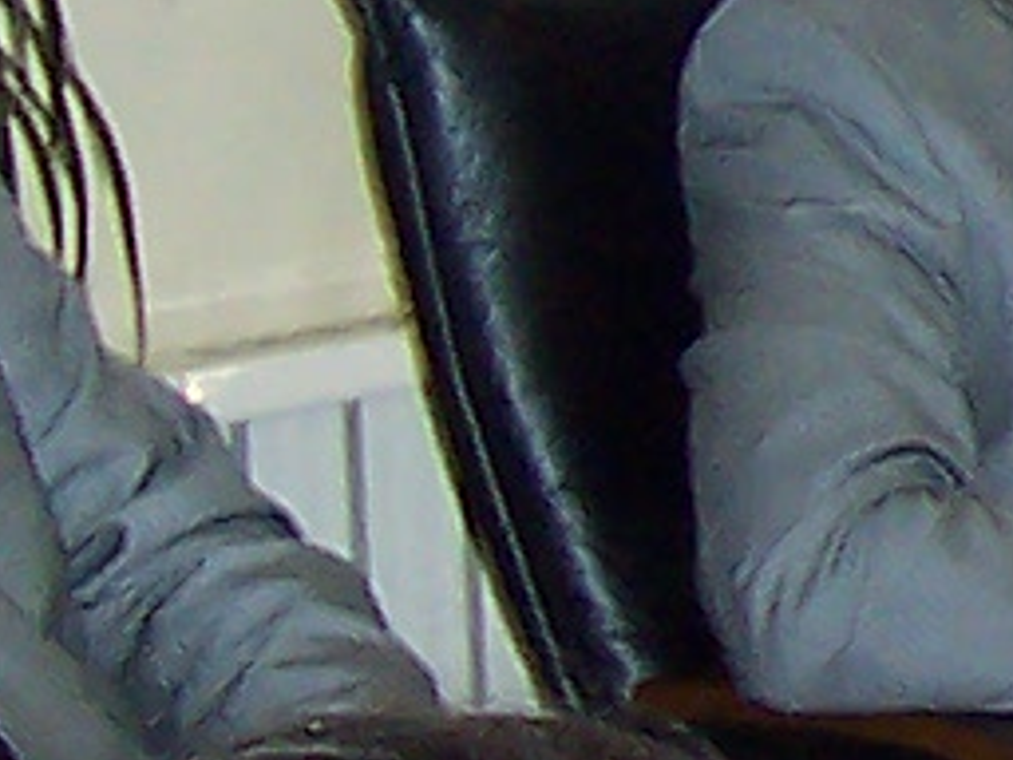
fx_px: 8604
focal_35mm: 294
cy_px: -238
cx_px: 2916
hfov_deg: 6.3
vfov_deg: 5.0
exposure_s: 1/60
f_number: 2.8
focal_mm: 5.6
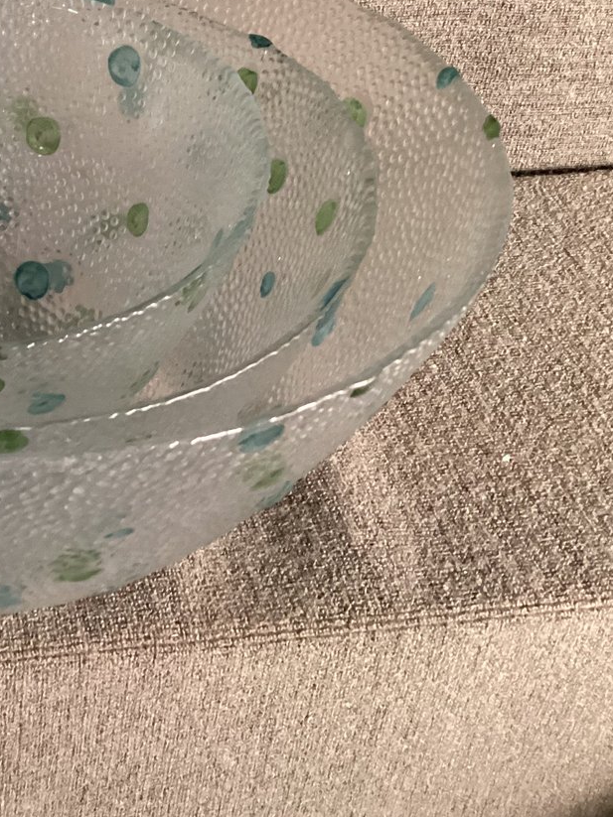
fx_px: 1346
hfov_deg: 23.7
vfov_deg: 33.5
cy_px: 271
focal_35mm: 57
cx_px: -101
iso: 400
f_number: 2.4
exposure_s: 1/40
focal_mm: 3.3
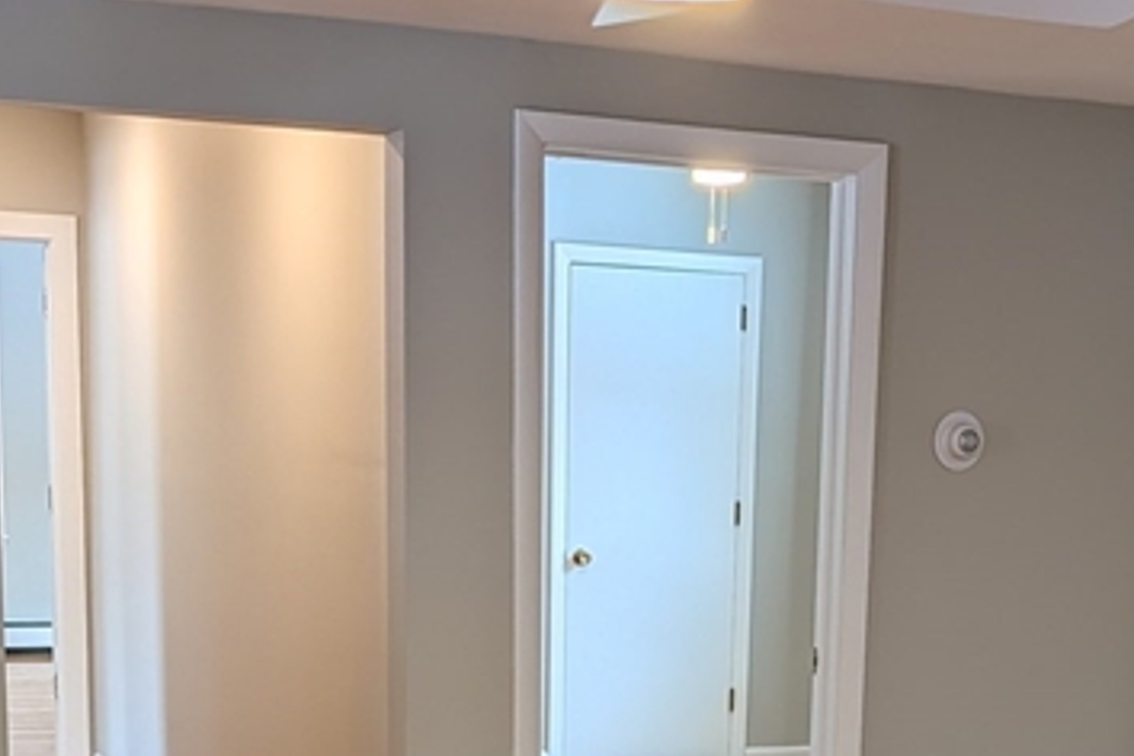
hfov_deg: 28.0
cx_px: 705
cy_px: 958
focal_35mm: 72
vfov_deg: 17.8
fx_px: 2268
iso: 29
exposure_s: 1/120
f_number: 1.68
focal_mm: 6.9
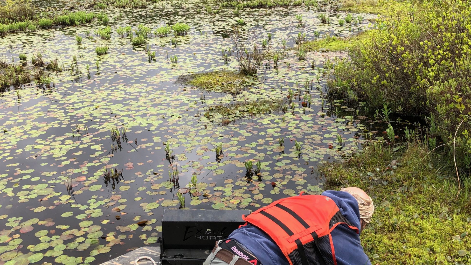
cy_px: 90
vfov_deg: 29.5
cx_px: 249
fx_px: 500
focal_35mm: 40
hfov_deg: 50.5
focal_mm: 3.99
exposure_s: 1/852
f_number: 1.8
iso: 20
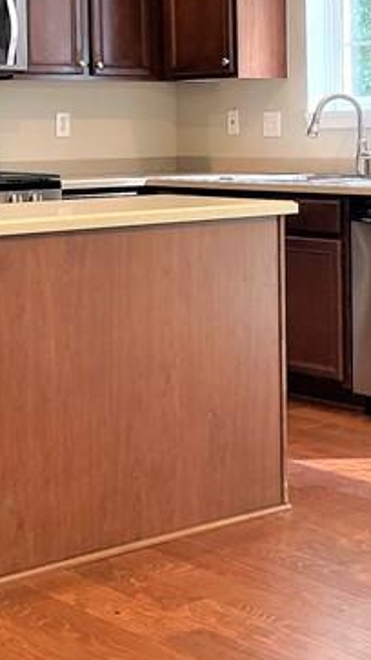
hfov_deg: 14.9
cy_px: 151
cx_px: 336
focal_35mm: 80
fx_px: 1400
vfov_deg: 26.1
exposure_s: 1/60
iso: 80
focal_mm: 4.2
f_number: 1.6
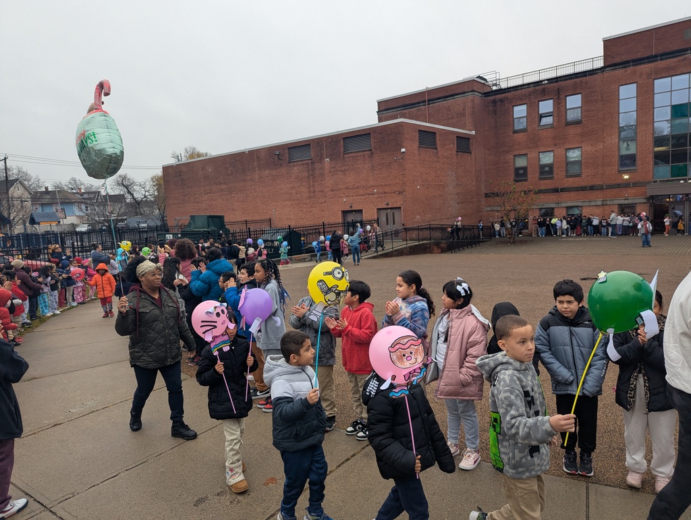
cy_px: 260
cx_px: 346
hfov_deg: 71.5
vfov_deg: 56.9
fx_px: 480
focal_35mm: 24
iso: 44
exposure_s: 1/397
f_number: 1.85
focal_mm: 6.81
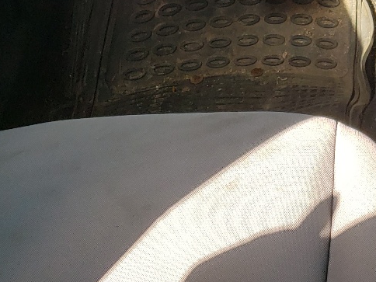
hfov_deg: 21.2
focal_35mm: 86
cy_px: -114
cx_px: 446
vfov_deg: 16.0
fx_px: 934
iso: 50
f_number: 1.5
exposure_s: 1/370
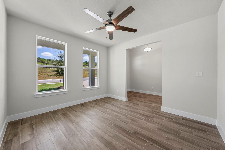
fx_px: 88
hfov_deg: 104.2
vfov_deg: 81.3
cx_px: 112
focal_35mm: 14
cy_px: 75
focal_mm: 14
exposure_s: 1/8
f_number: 11
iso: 1250
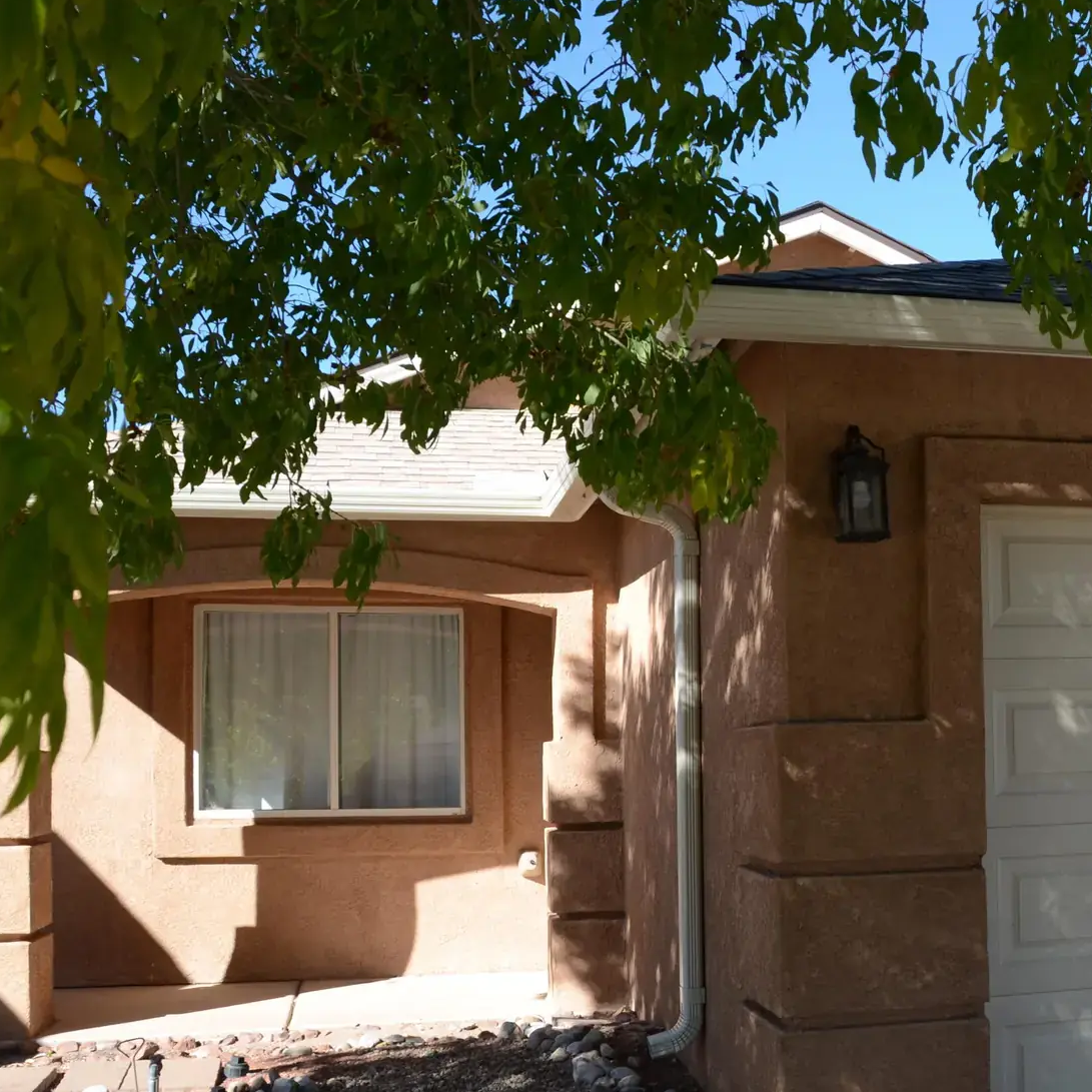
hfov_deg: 38.4
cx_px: 887
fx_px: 1499
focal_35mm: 42
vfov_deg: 39.9
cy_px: 632
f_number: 6.3
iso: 100
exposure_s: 1/160
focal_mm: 18
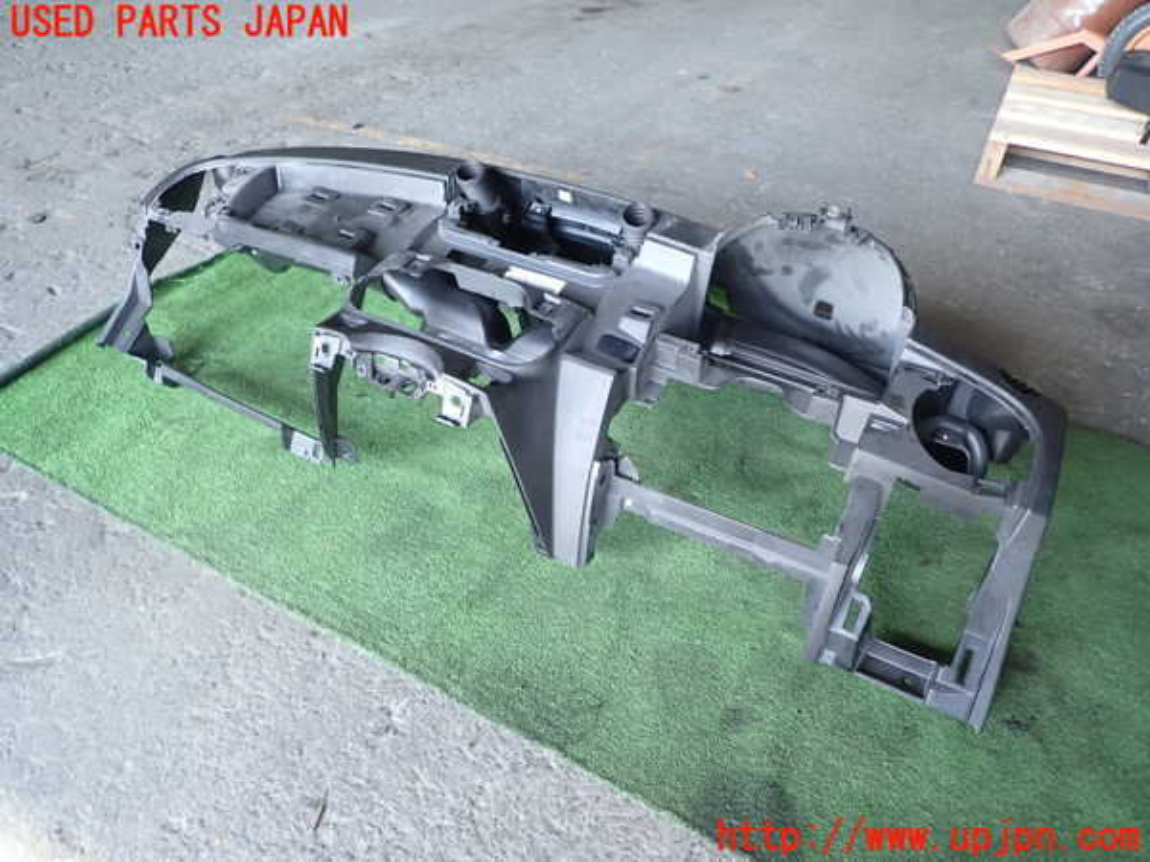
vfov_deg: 54.9
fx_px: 831
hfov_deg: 69.4
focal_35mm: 25
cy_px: 431
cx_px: 575
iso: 100
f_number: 2
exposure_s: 1/80
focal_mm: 4.5
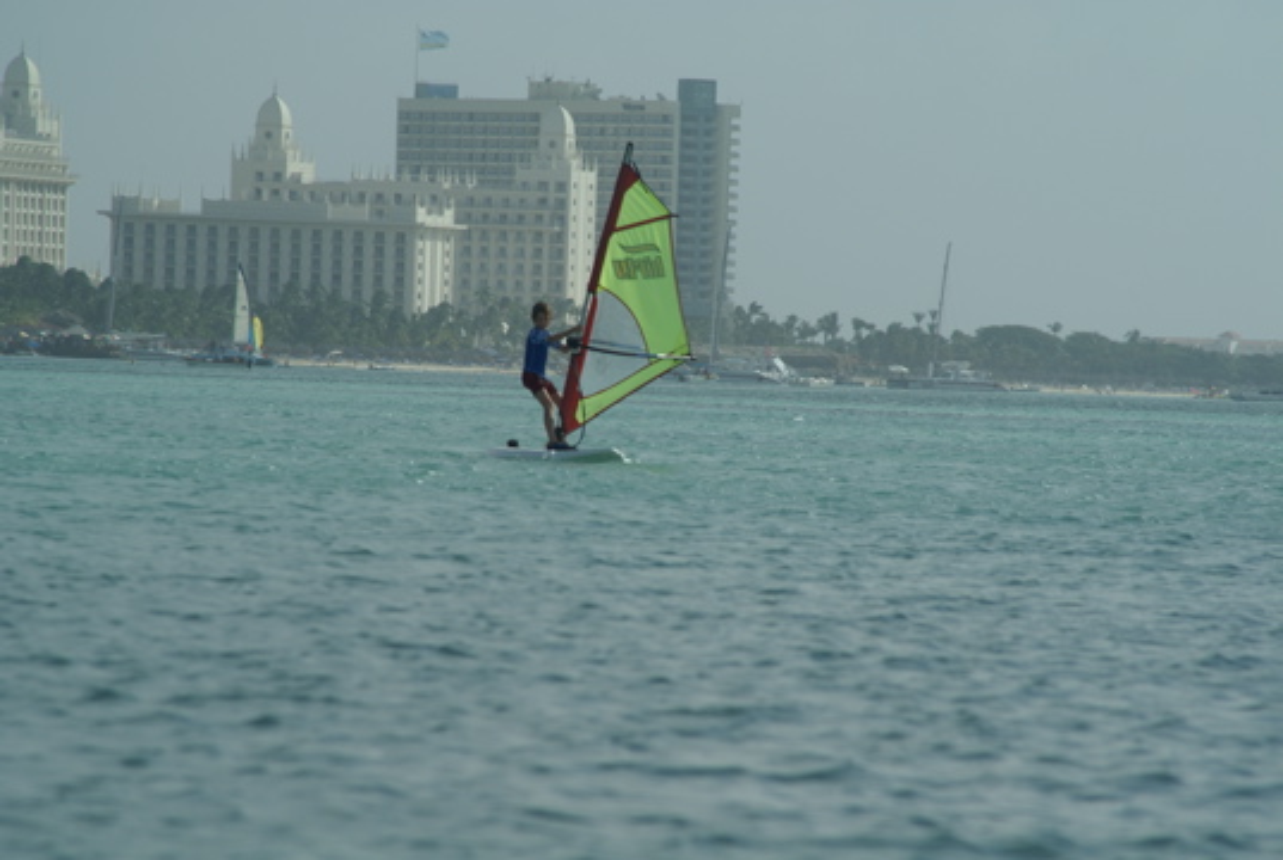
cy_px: 430
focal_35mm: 300
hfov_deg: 6.9
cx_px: 642
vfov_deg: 4.6
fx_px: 10709
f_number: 9
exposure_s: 1/400
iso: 100
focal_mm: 200
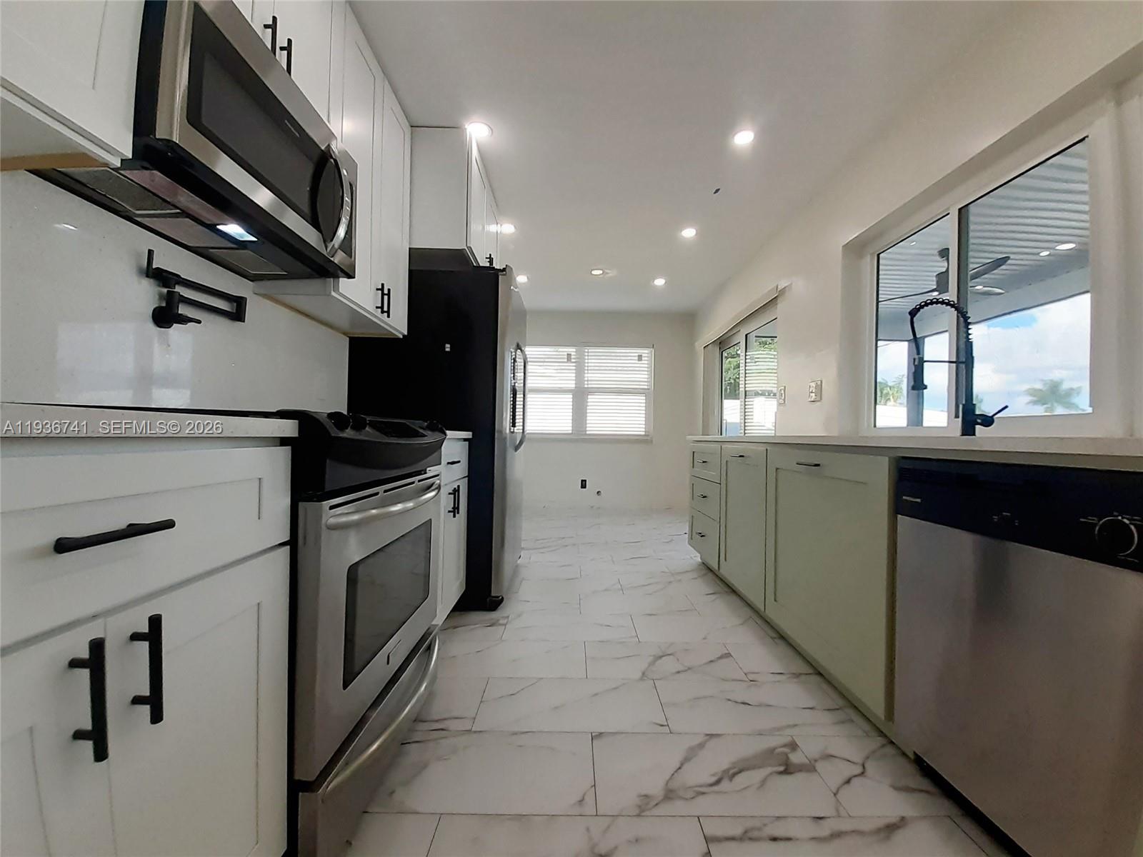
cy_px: 428
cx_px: 572
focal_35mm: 13
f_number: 2.2
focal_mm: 1.13
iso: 64
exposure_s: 1/120
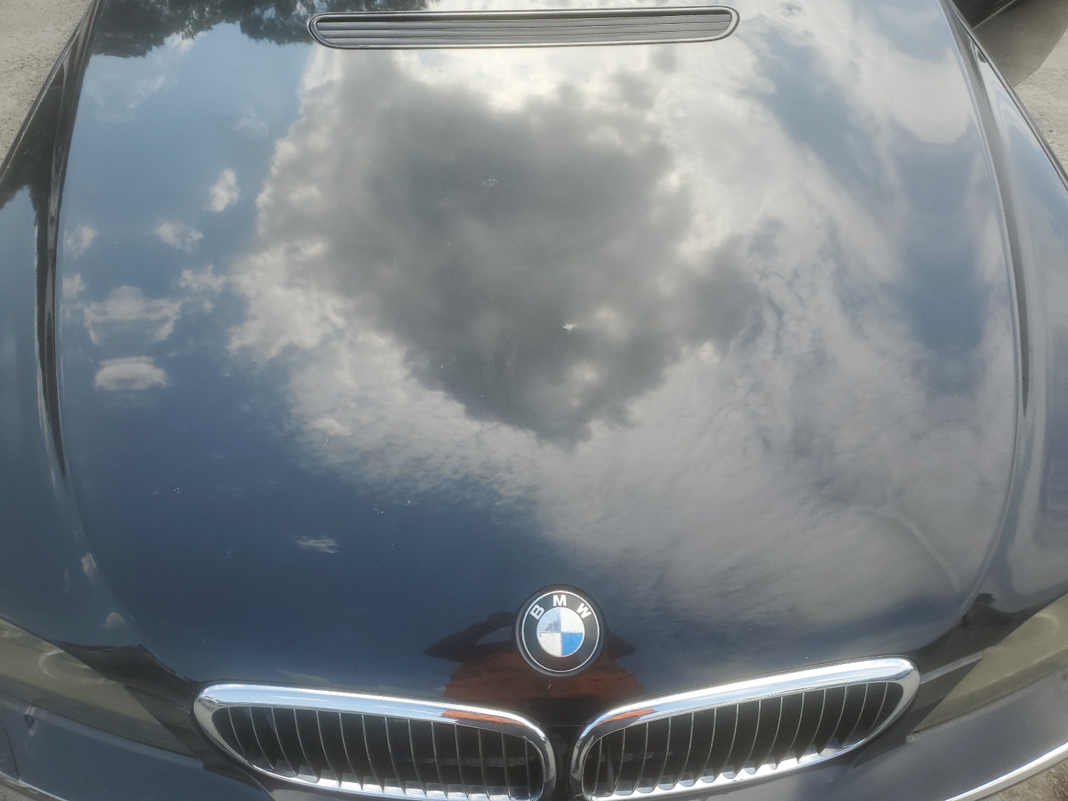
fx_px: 802
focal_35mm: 26
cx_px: 534
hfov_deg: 67.3
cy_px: 400
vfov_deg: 53.1
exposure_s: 1/1000
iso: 50
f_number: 1.5
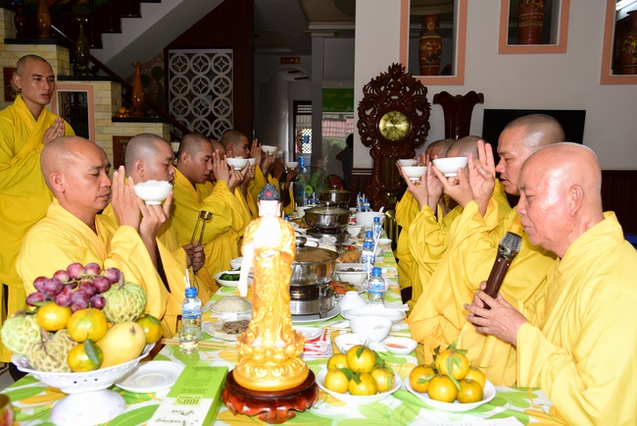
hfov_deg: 58.7
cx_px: 318
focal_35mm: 32
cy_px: 213
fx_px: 566
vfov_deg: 41.2
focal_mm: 32
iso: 500
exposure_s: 1/80
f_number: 5
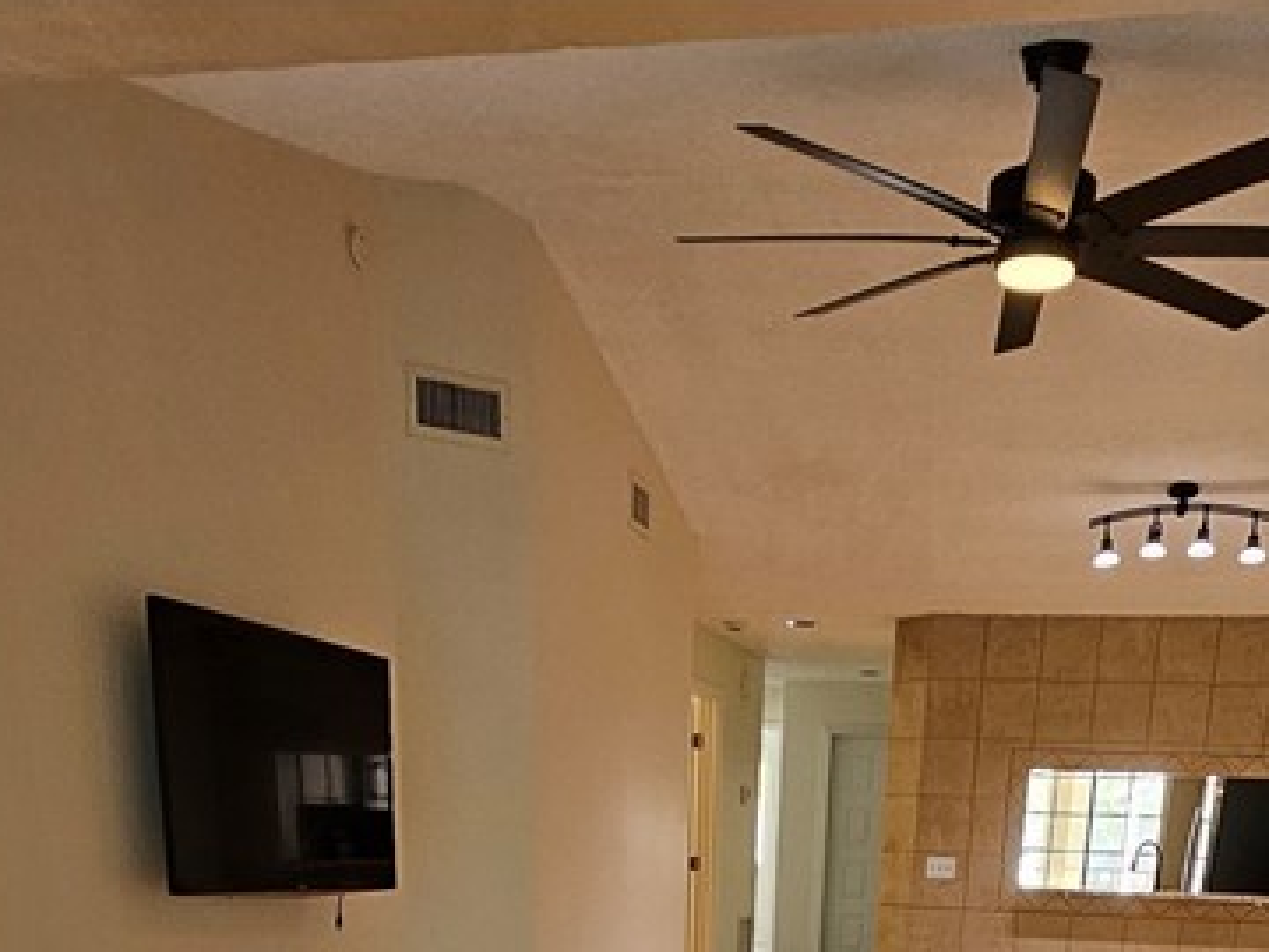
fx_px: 1356
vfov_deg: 28.6
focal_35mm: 37
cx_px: 740
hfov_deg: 49.9
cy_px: 1347
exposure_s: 1/60
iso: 200
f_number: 2.2
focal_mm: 2.2
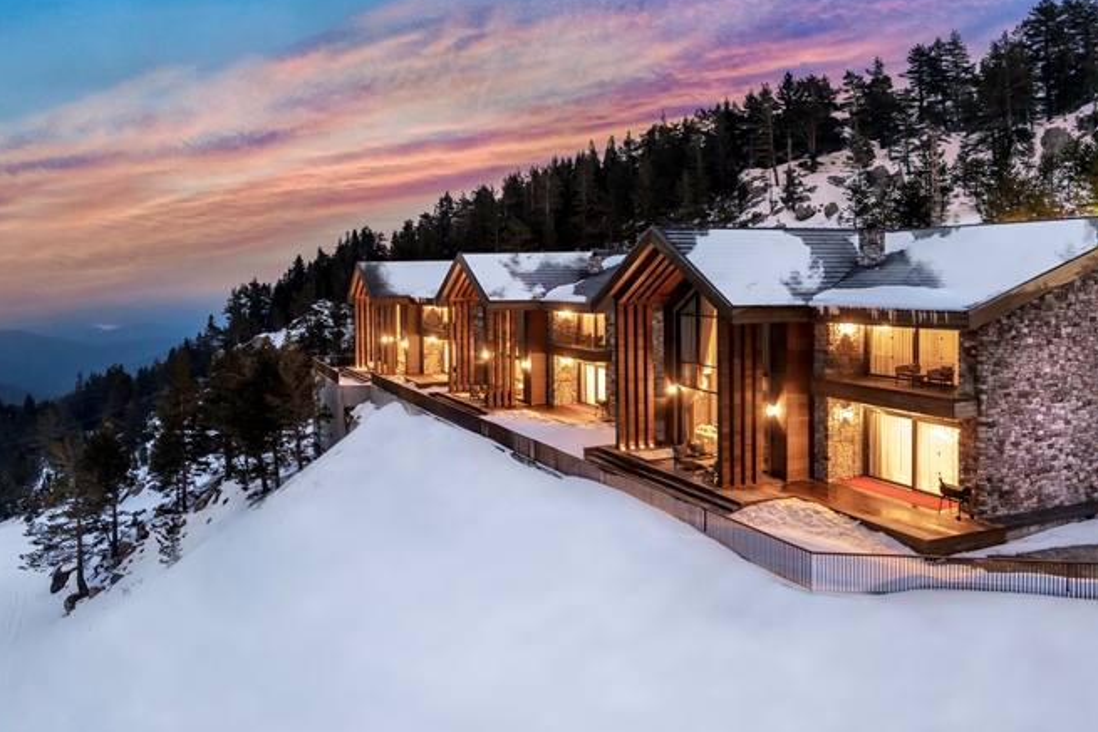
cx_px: 451
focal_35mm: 25
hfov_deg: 70.9
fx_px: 763
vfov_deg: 51.0
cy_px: 292
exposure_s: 1/1.67
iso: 1250
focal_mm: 16
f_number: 5.6
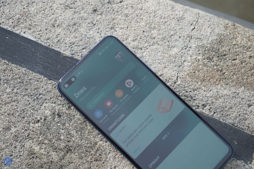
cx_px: 127
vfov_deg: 19.5
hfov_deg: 28.8
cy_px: 84
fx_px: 494
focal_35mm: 70
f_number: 5.6
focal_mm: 70
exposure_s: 1/160
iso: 100
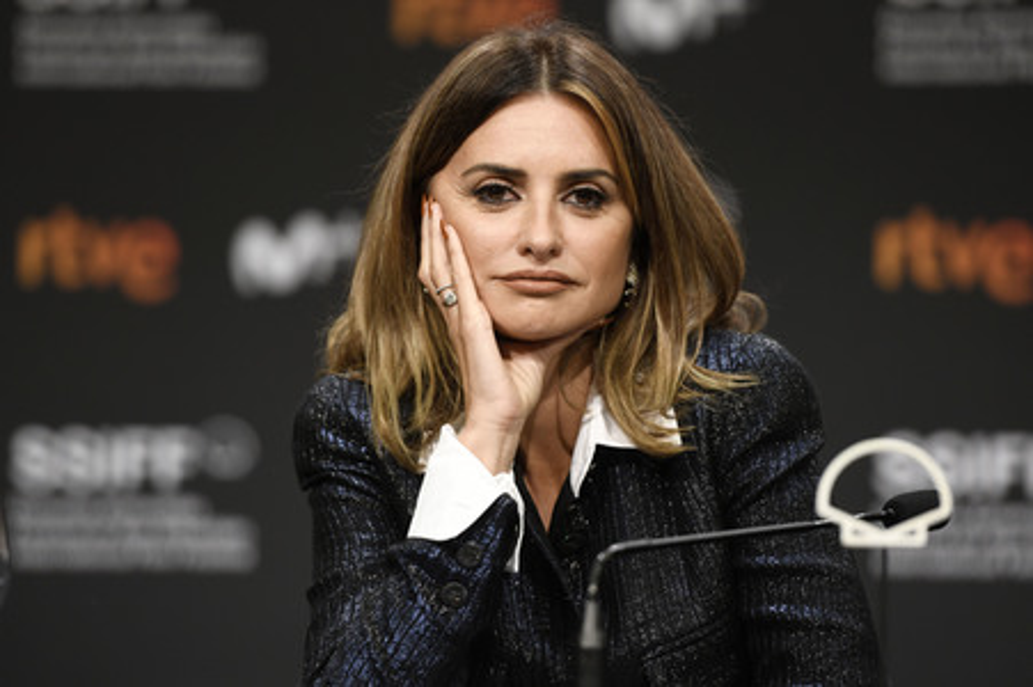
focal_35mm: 200
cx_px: 516
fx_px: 5735
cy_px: 344
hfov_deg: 10.3
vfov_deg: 6.9
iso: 1000
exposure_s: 1/200
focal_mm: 200
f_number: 3.2
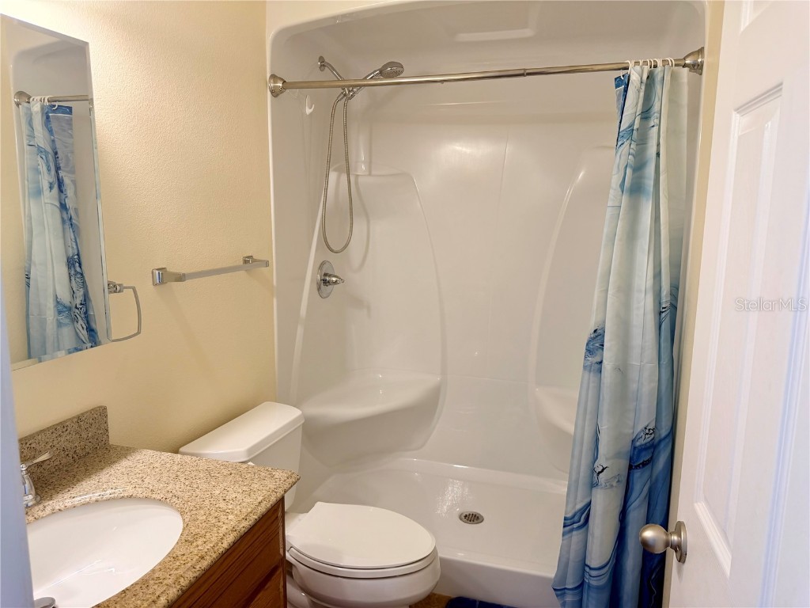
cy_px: 304
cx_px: 405
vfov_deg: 56.8
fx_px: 562
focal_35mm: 24
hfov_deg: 71.6
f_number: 1.78
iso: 125
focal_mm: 6.76
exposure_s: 1/120
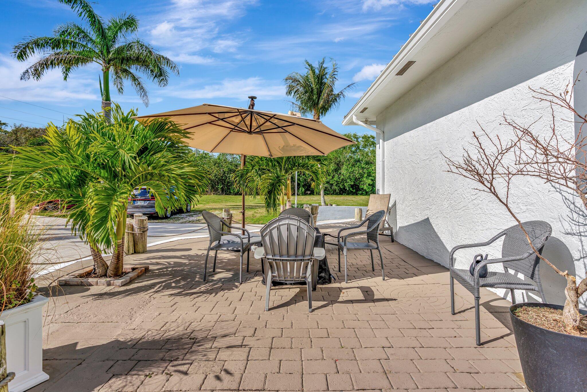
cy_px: 196
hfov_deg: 93.3
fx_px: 277
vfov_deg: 70.5
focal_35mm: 17
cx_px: 294
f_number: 5.6
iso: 100
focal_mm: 17
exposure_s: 1/640
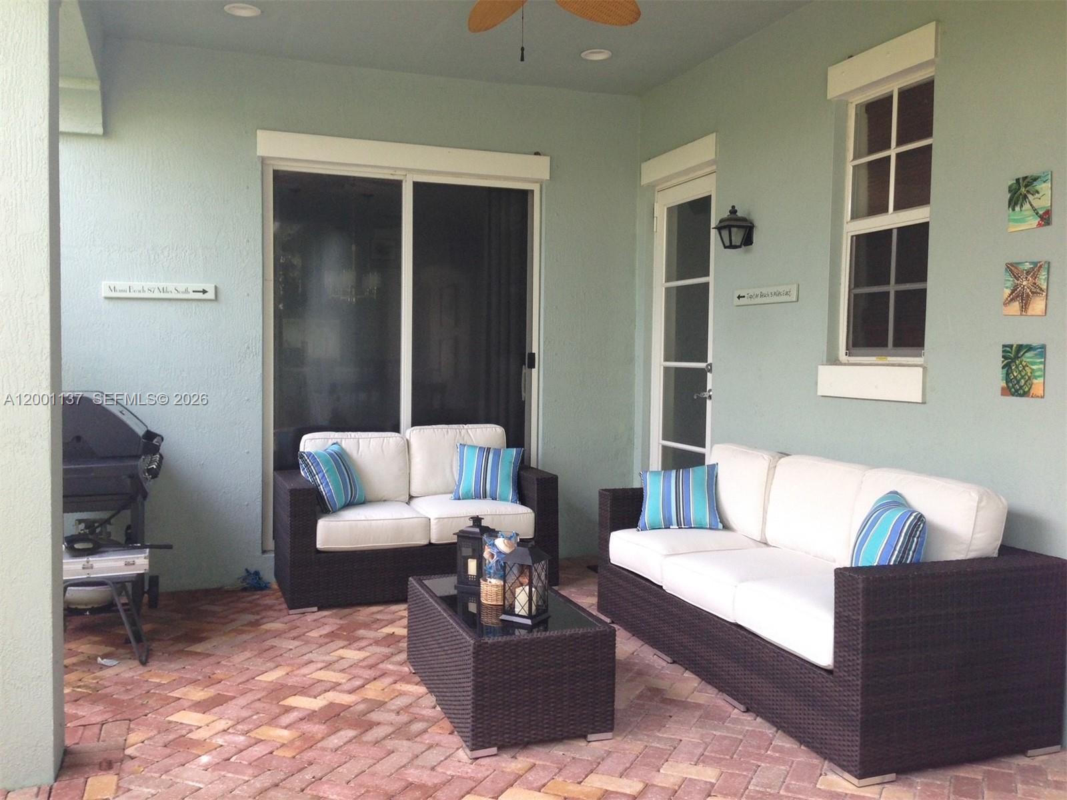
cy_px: 400
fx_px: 1017
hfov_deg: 55.4
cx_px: 534
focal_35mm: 33
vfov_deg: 42.9
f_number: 2.4
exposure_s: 1/120
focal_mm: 4.12
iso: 80
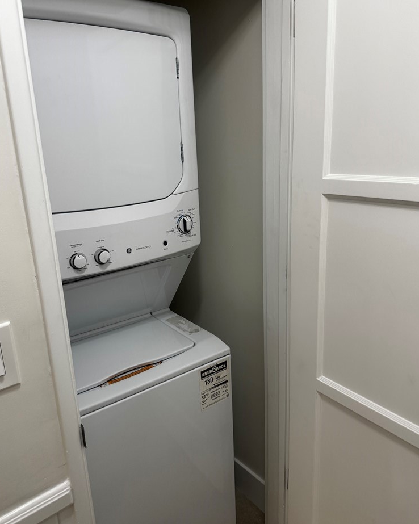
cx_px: 207
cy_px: 254
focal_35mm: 26
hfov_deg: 54.9
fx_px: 403
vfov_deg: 66.0
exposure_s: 1/120
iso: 160
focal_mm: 6.76
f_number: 1.78
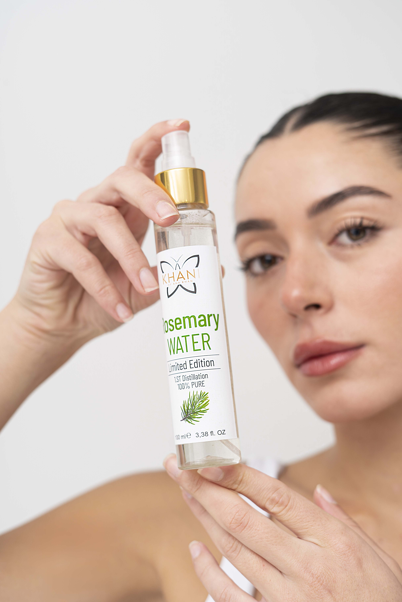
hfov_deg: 27.0
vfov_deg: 39.6
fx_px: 837
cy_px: 301
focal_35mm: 50
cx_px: 201
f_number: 4
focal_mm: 50
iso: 100
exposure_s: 1/125
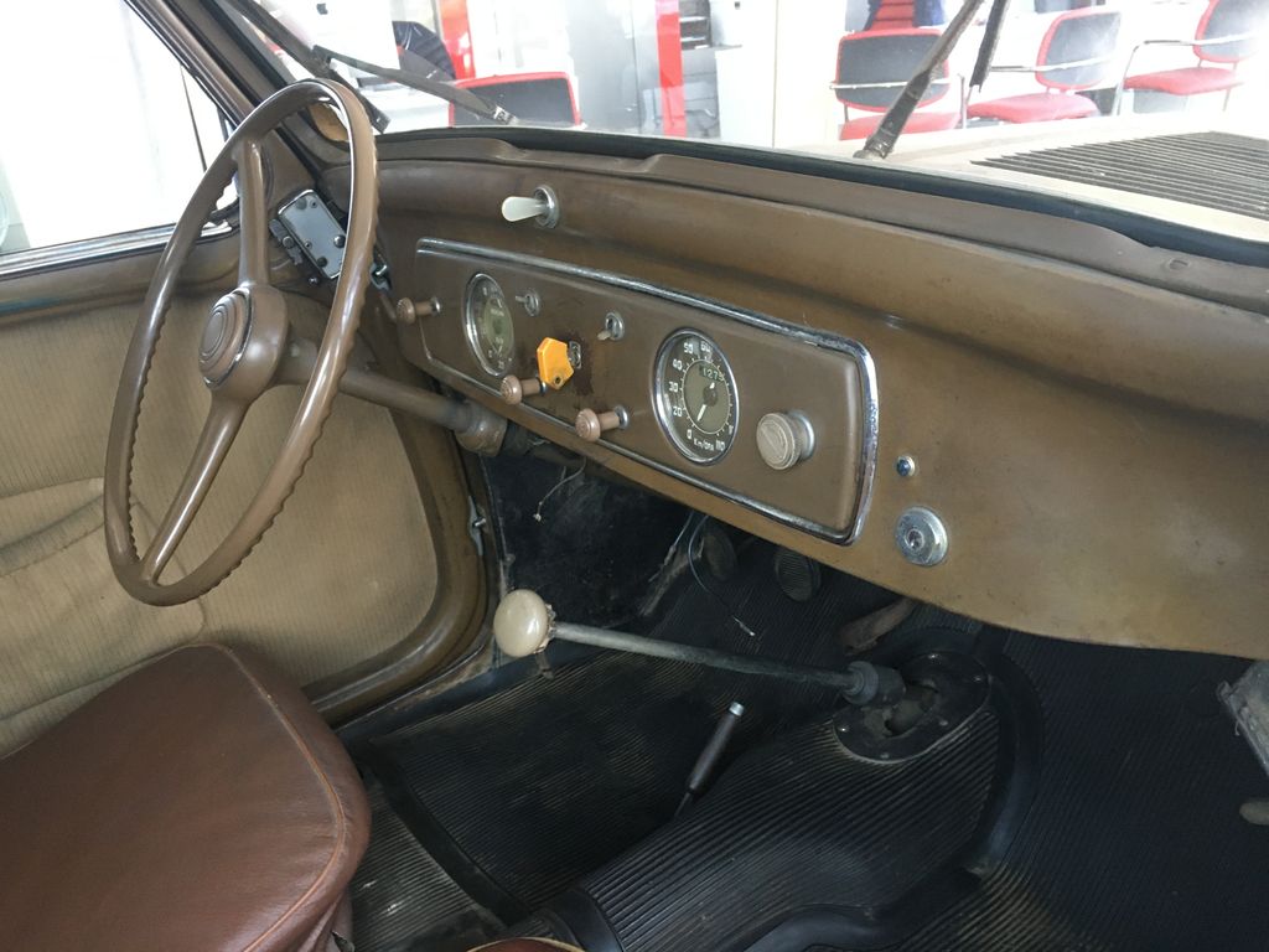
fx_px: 1063
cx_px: 634
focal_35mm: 29
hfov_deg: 61.7
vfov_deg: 48.2
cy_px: 476
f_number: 2.2
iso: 200
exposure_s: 1/33
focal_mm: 4.15
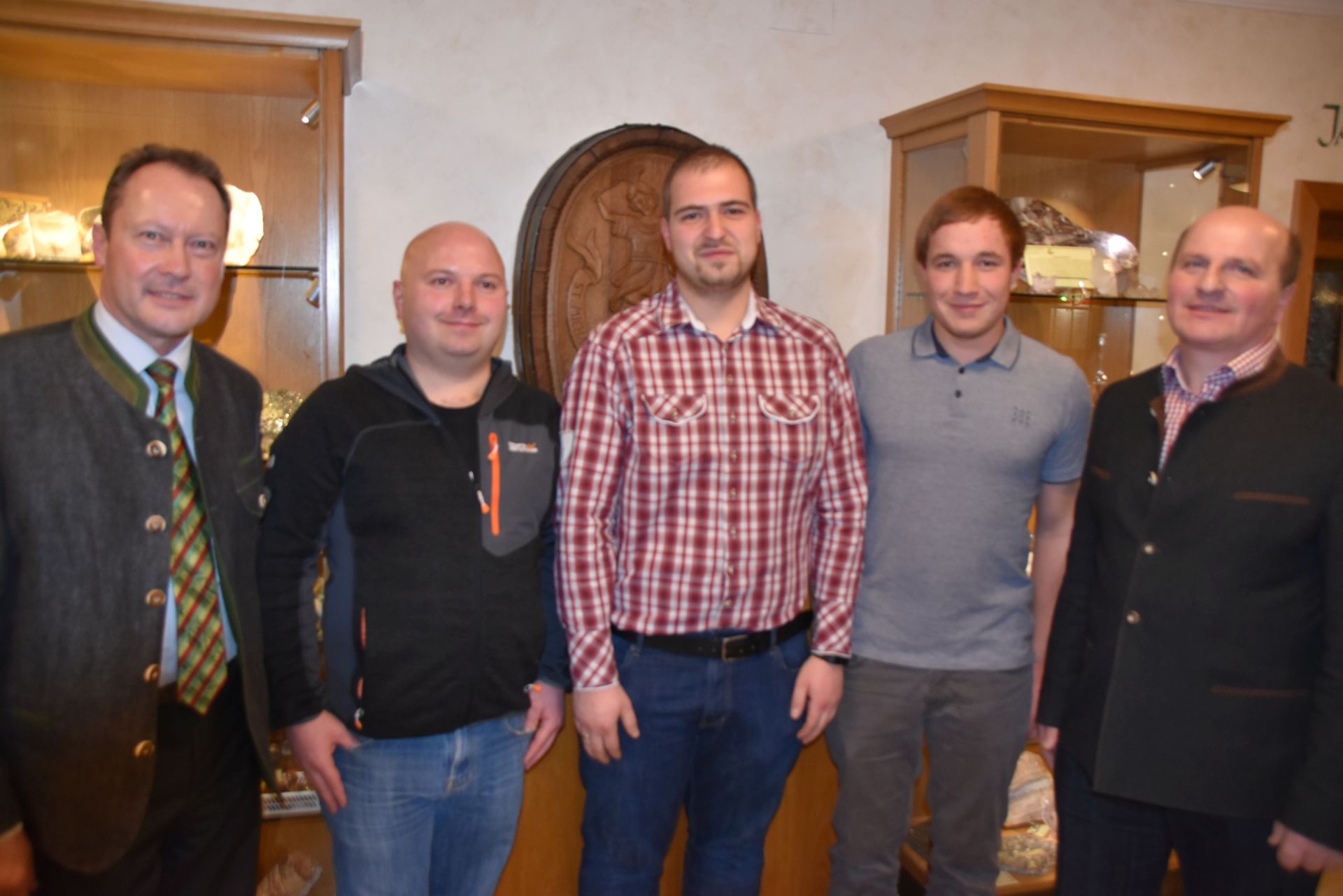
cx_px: 672
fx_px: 1007
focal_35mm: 27
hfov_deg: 67.4
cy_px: 448
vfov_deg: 48.0
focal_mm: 18
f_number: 3.5
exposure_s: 1/60
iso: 1100
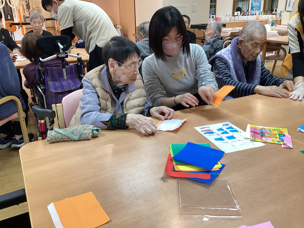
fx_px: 272
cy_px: 114
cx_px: 152
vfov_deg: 45.4
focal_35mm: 31
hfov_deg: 58.4
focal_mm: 3.3
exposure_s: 1/60
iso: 160
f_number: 2.4
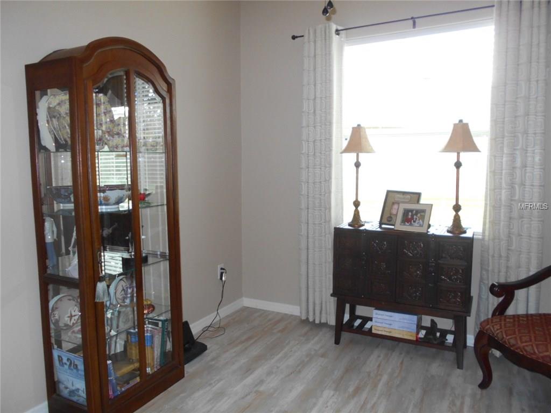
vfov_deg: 53.1
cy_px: 206
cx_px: 276
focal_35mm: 26
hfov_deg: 67.3
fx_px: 414
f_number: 3.2
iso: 220
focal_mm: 4.6
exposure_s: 1/25
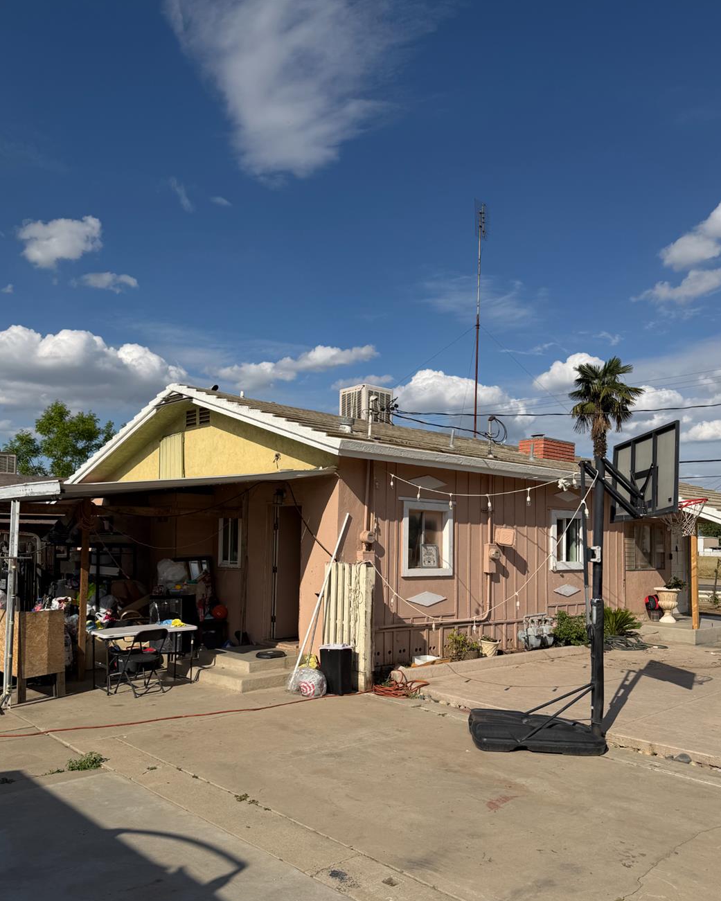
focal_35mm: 27
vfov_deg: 63.8
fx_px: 720
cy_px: 516
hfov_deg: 53.2
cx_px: 362
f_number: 1.78
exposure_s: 1/8130
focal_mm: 6.76
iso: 80
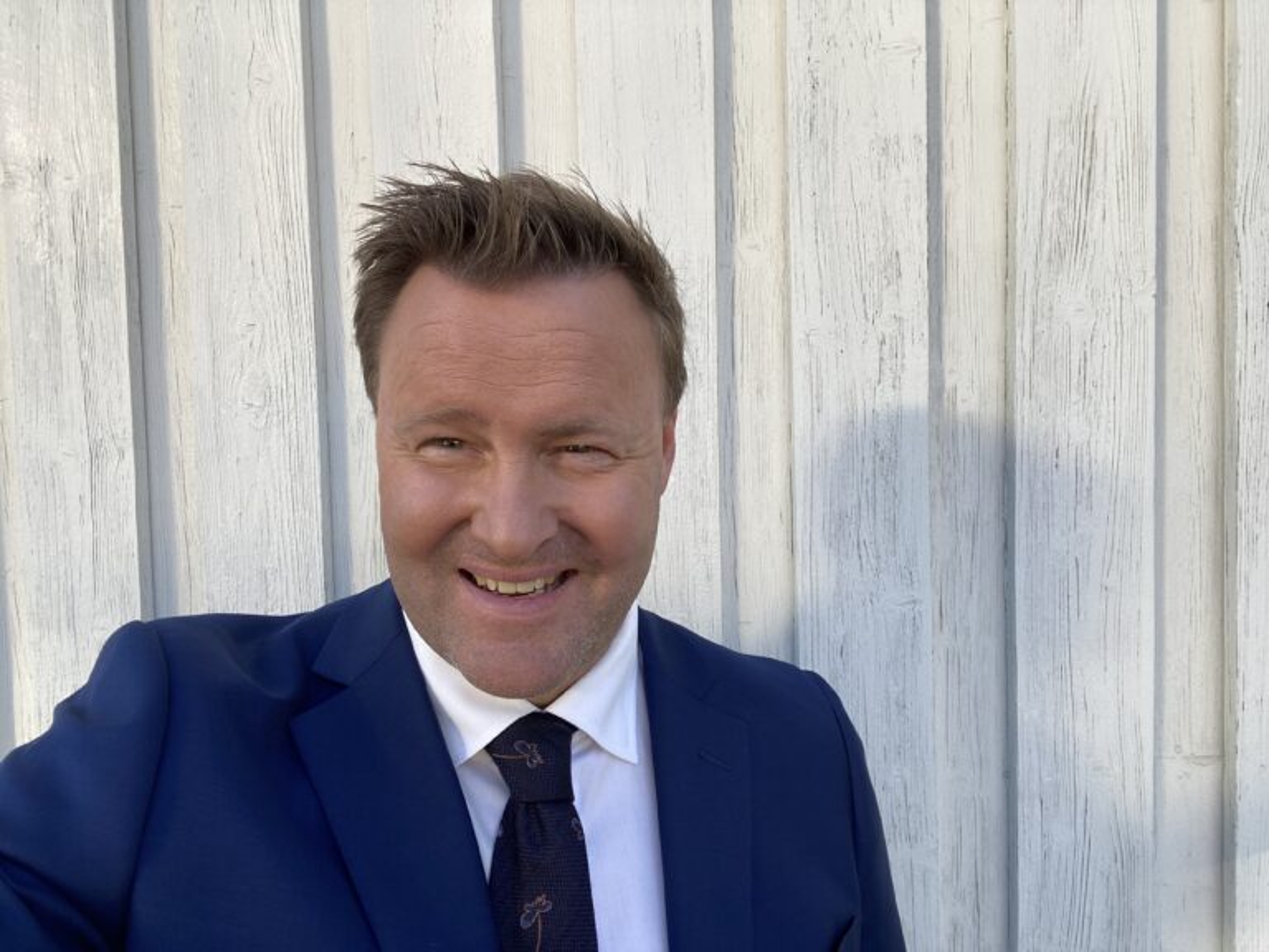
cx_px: 634
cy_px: 476
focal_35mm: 23
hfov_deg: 73.9
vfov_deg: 58.9
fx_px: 843
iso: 32
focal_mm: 2.71
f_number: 2.2
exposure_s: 1/122
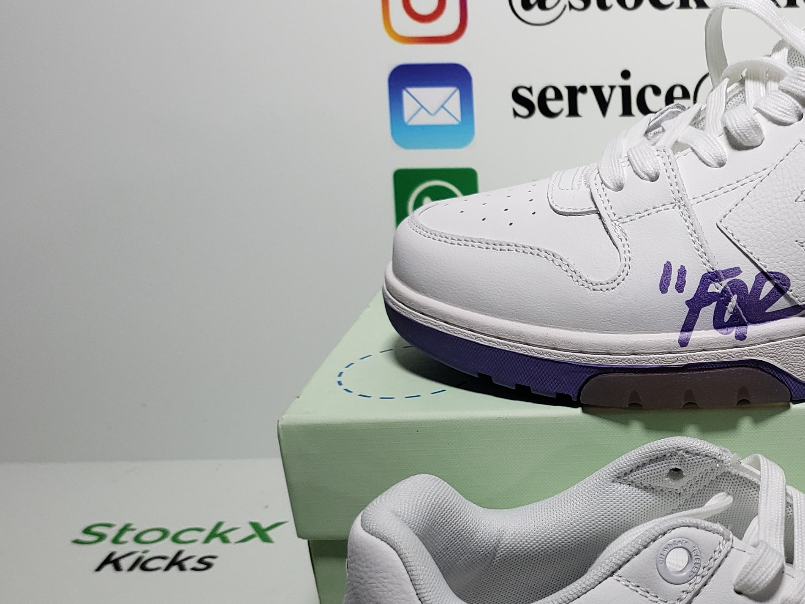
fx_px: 1279
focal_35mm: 55
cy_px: 416
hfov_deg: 32.7
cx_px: 764
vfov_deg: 26.4
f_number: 1.5
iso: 50
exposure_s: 1/507
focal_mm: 4.3
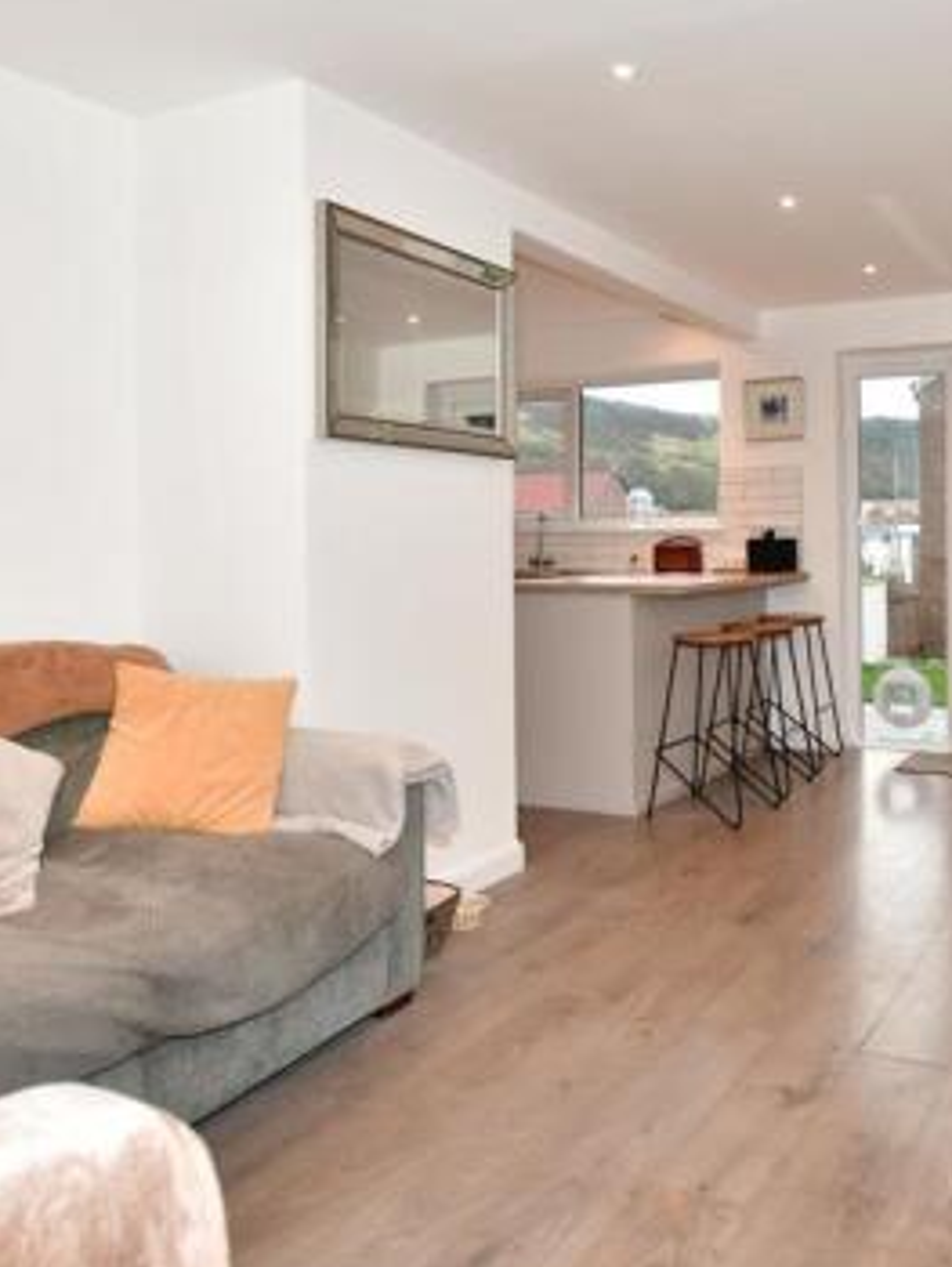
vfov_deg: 64.9
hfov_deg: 50.2
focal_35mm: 27
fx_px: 989
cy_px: 534
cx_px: 659
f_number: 3.5
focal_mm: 10
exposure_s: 1/60
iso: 200
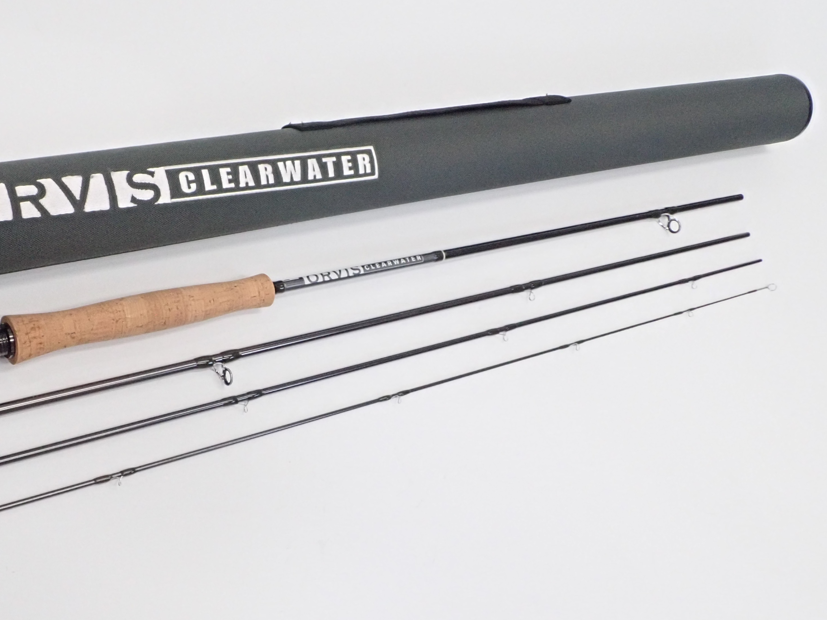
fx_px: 979
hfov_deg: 45.1
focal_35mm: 41
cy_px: 299
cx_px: 275
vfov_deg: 35.1
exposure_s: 1/60
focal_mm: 5.5
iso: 800
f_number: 3.2
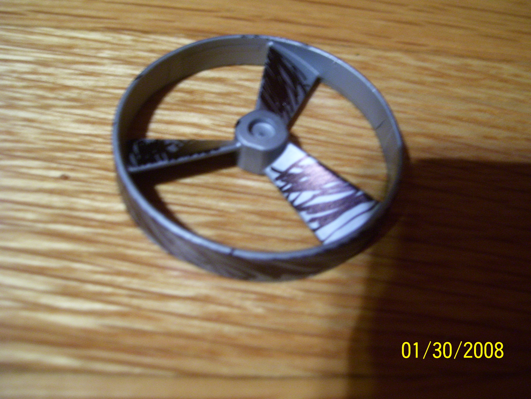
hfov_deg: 50.1
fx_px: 568
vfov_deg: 38.7
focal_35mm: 37
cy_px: 200
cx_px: 266
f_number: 2.7
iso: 160
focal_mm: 6
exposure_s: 1/8
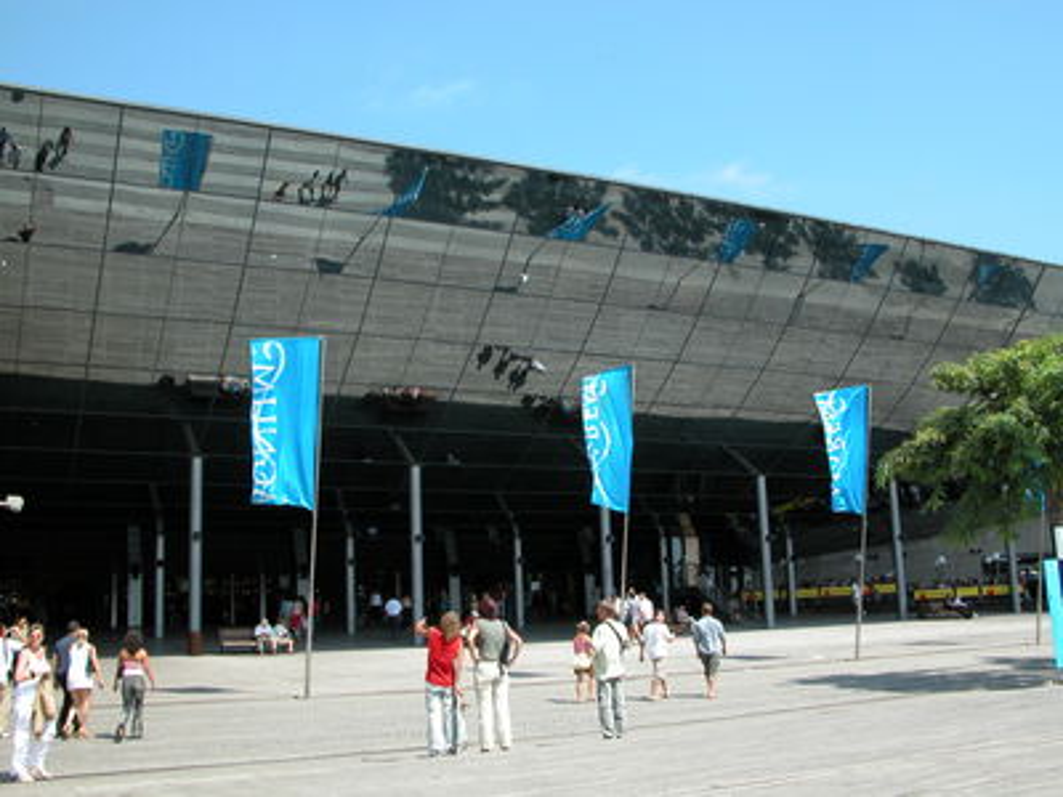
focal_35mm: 35
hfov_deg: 52.6
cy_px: 398
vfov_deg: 40.7
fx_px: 1075
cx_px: 532
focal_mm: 8.9
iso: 100
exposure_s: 1/253
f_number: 5.6
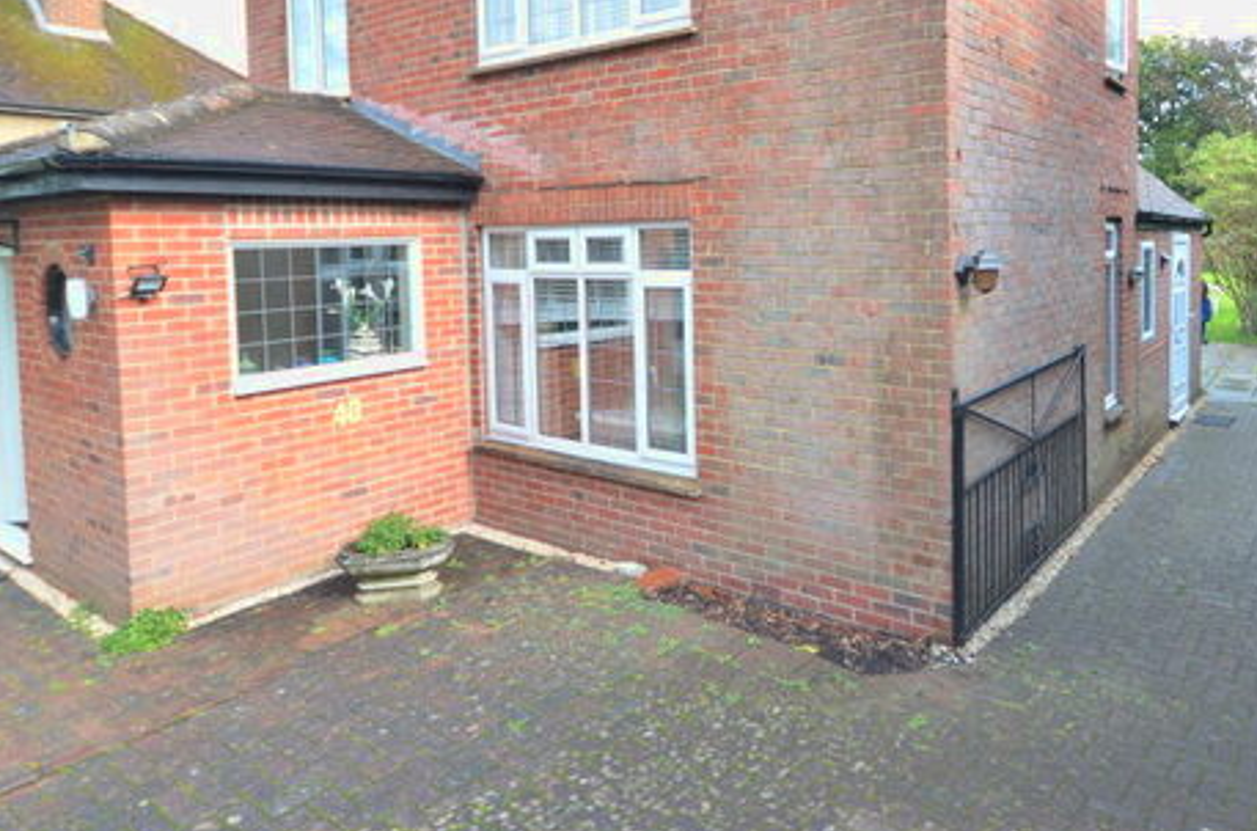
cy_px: 255
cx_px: 784
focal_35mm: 23
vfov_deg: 53.4
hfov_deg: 75.0
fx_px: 801
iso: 100
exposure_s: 1/60
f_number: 4
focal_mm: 10
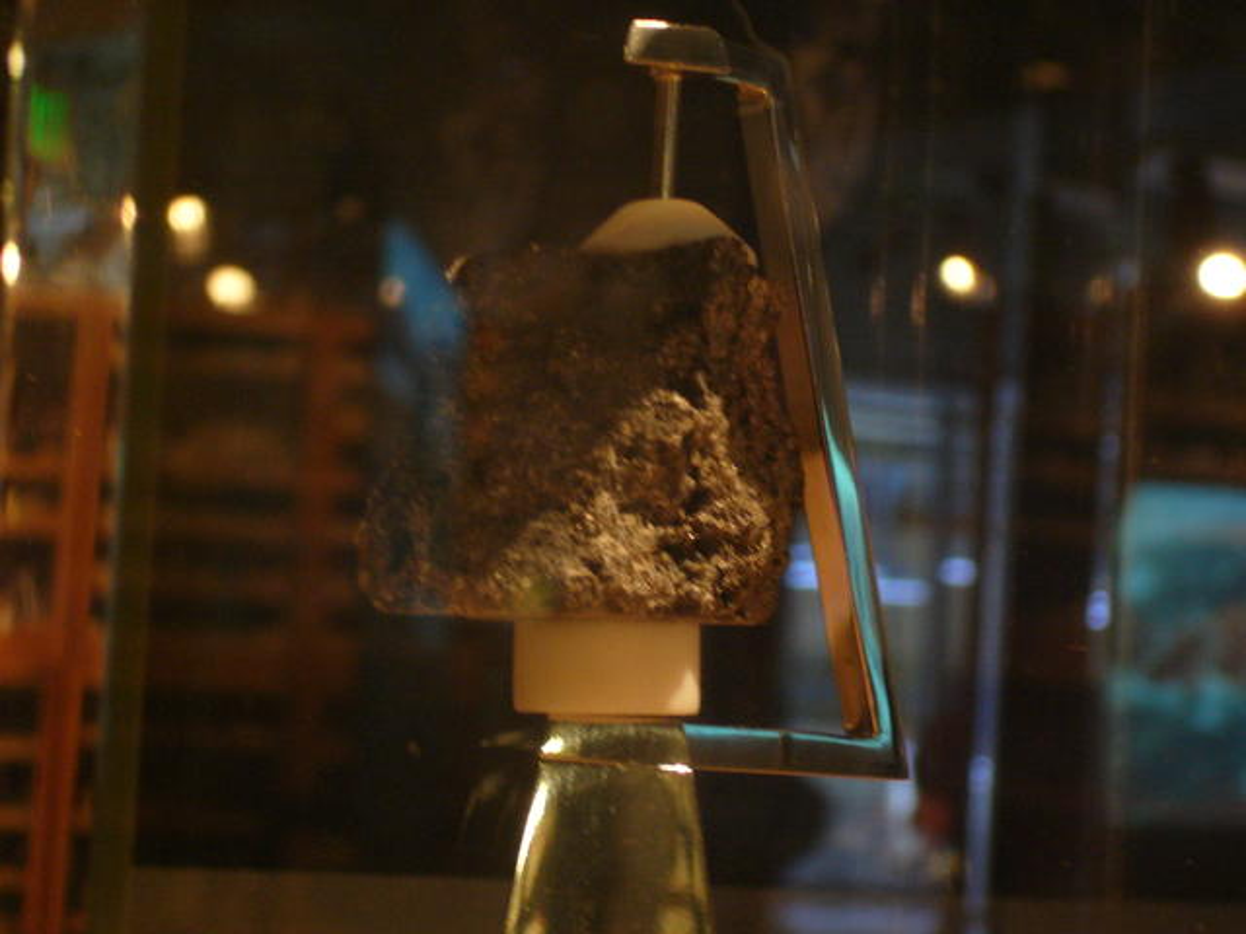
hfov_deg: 18.7
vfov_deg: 14.1
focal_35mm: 105
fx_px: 3779
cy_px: 467
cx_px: 623
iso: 200
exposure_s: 1/8
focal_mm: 17.4
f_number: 4.9
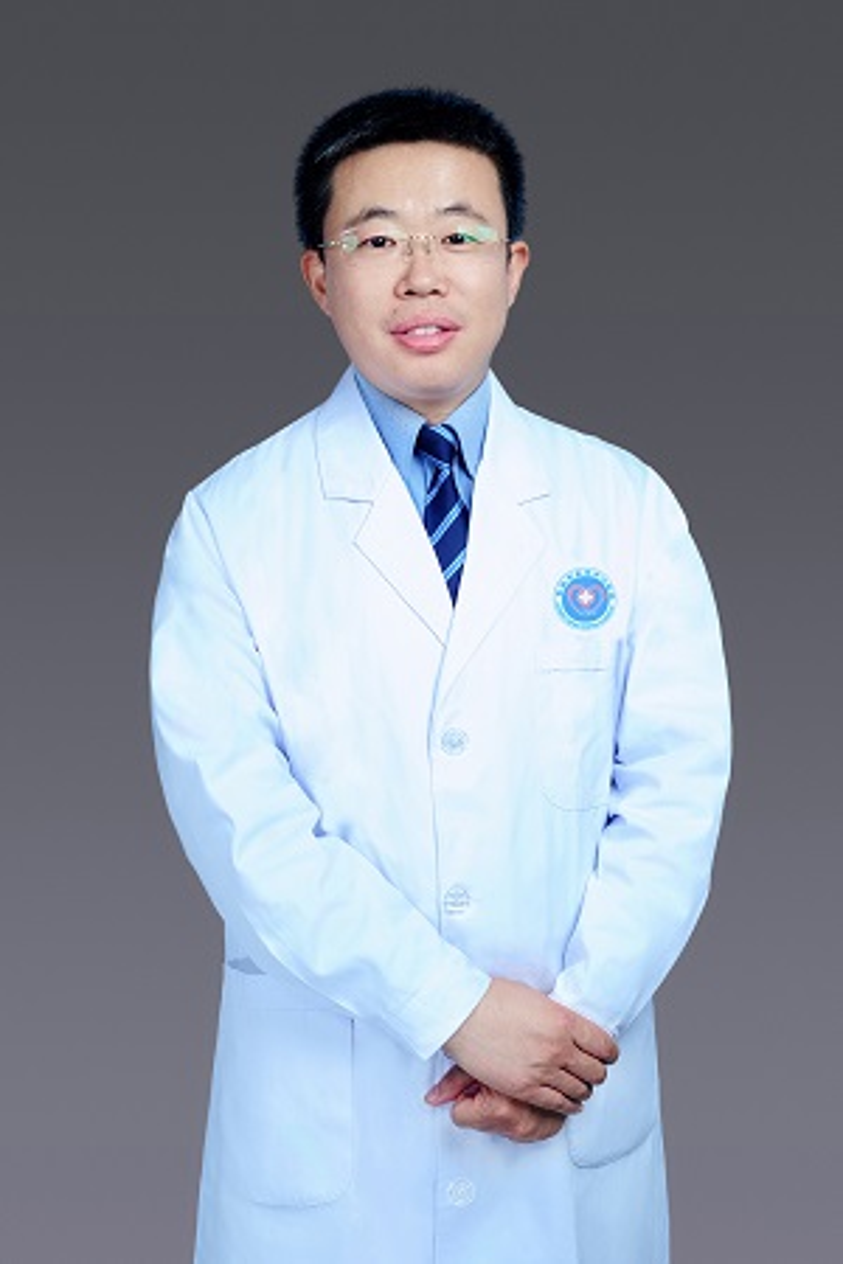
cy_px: 632
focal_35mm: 50
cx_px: 422
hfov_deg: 27.0
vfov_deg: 39.6
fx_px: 1756
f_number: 9
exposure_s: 1/160
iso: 200
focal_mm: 50
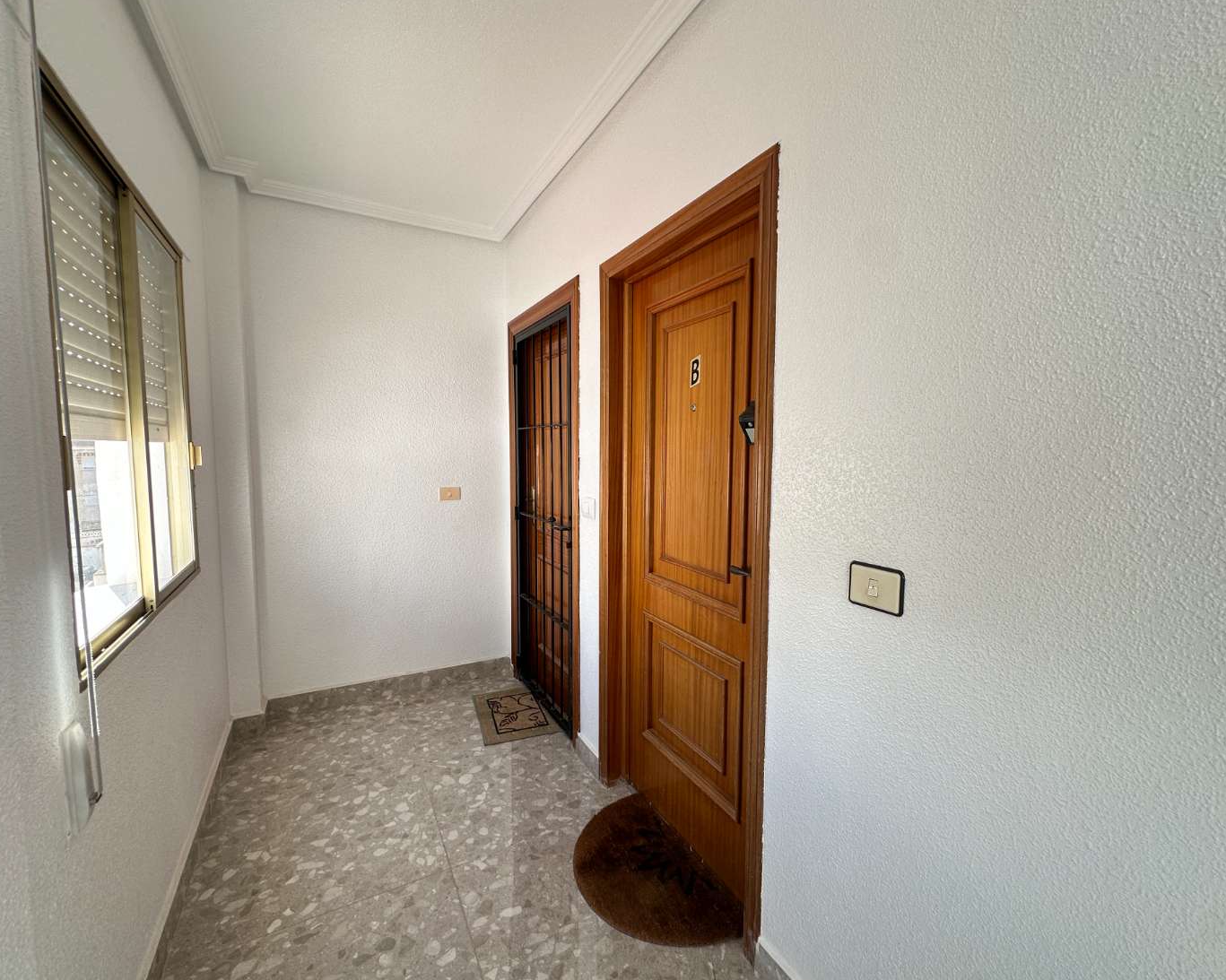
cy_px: 494
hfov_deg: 96.8
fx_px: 544
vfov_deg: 84.0
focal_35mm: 15
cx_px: 637
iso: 40
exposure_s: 1/110
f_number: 2.2
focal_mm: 2.22
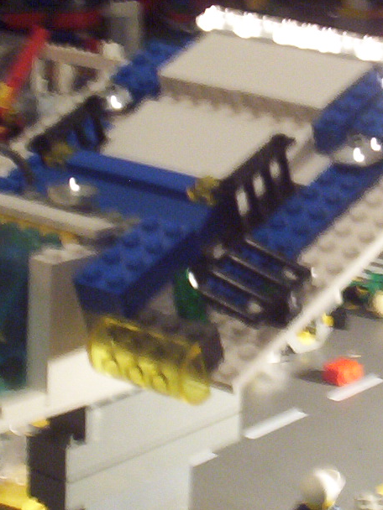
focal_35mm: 105
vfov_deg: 18.7
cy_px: 238
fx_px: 1549
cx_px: 247
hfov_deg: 14.1
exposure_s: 1/12.7
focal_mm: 6
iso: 200
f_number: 4.5
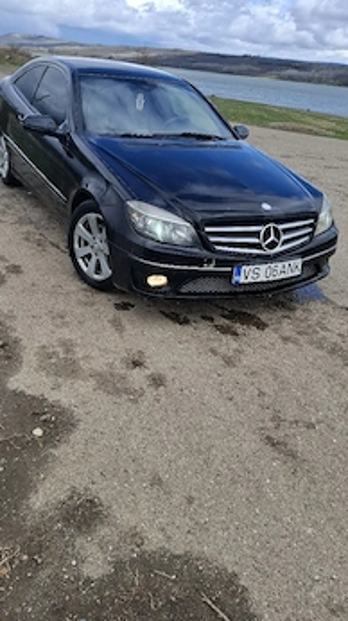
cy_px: 271
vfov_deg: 65.9
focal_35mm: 29
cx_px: 161
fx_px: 477
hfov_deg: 40.1
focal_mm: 5.54
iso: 50
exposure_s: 1/2000
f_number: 1.8
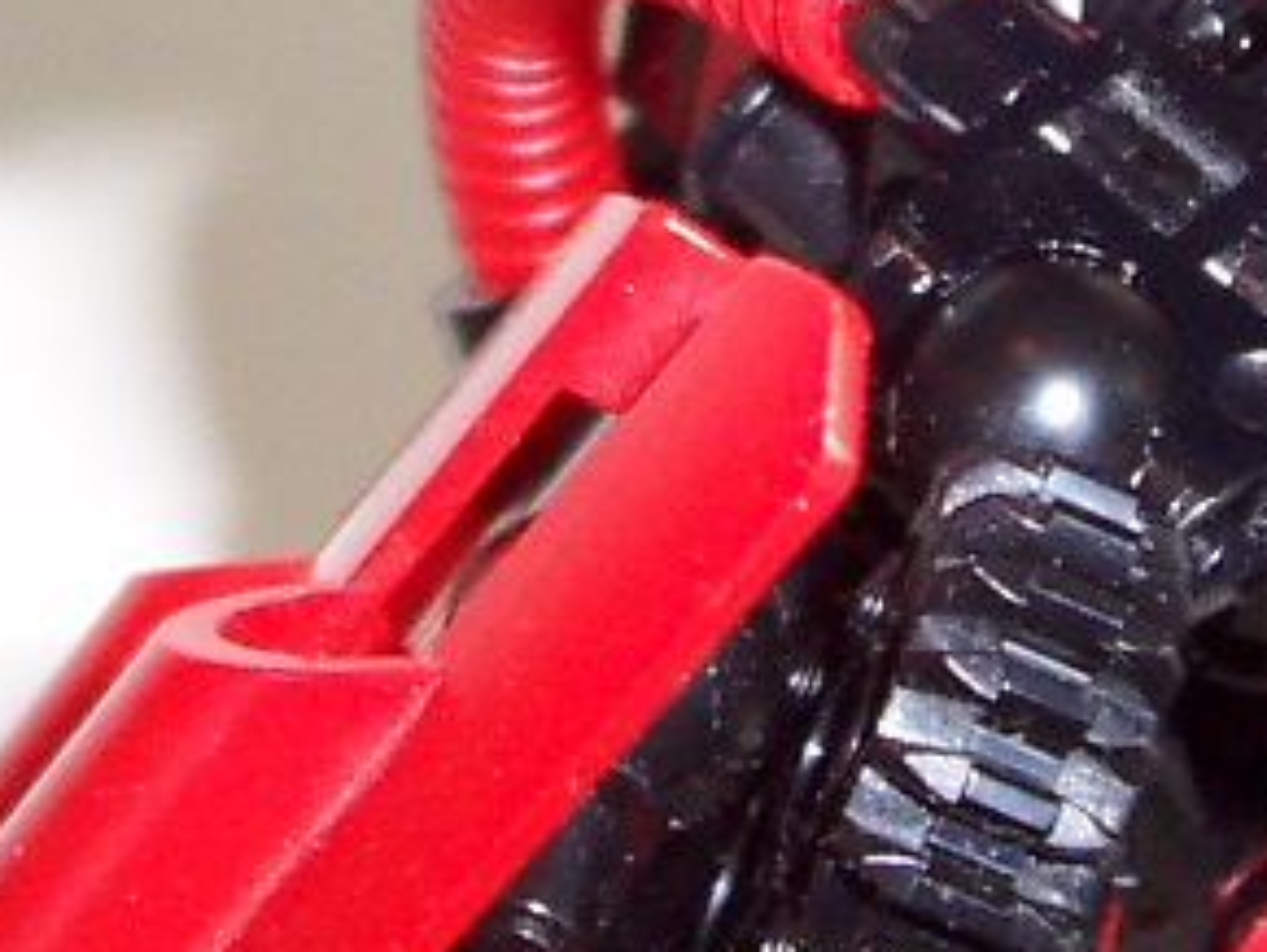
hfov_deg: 12.9
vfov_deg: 9.6
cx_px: 843
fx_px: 5605
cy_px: -39
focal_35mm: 153
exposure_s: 1/60
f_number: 2.8
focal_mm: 5.6
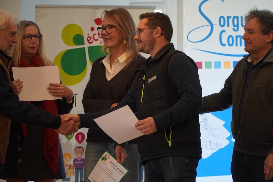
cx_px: 136
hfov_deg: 13.0
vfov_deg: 8.7
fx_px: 1194
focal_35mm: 158
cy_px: 91
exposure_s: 1/200
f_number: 4
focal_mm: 105
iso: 1000
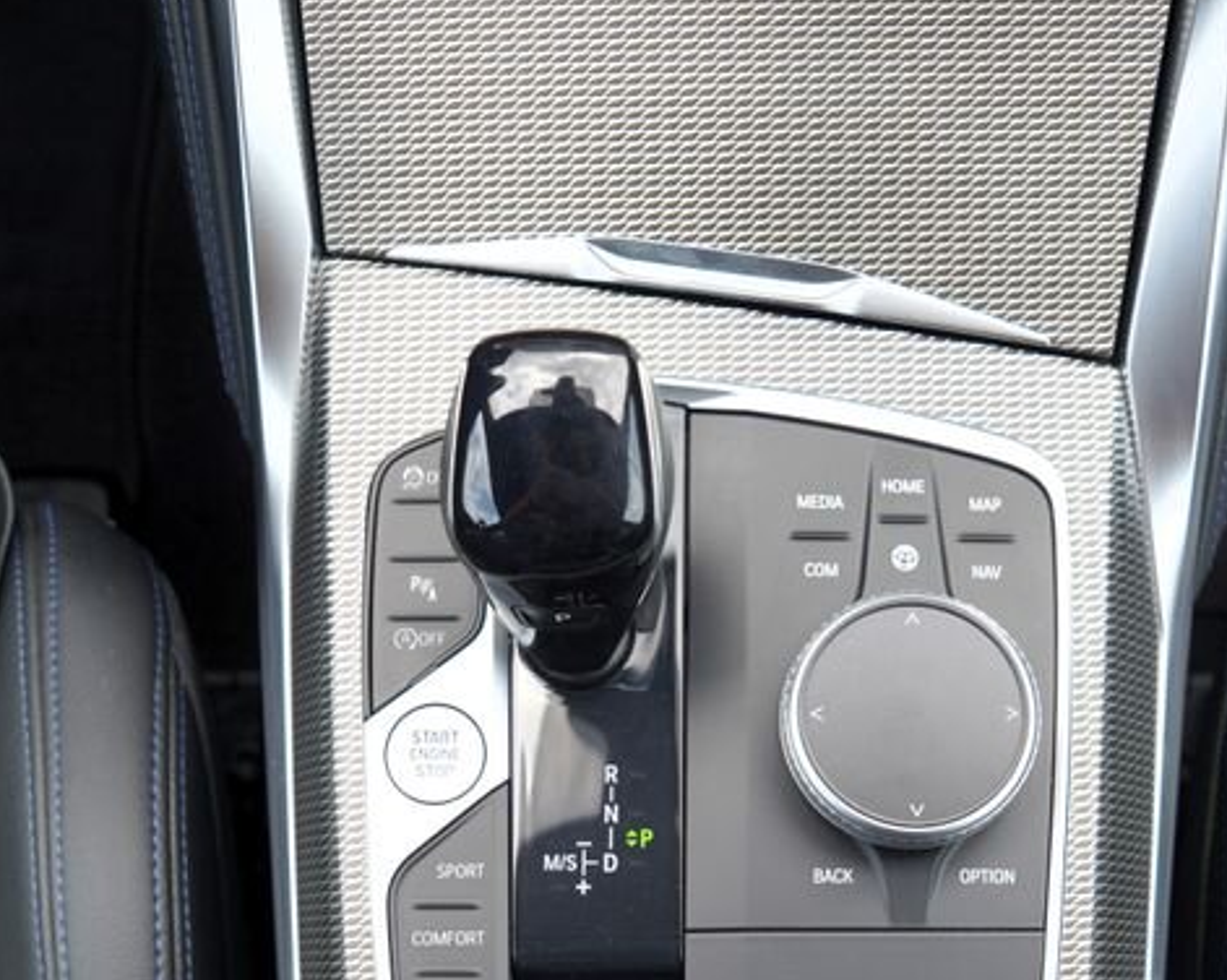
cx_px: 737
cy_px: 745
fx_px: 1778
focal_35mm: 49
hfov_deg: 37.9
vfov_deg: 30.2
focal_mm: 24
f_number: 4
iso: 125
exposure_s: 1/160
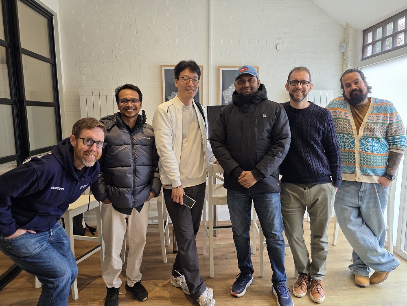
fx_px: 270
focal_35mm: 23
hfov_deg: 73.9
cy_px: 153
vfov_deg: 58.9
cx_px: 204
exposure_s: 1/101
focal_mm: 6.3
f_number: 1.7
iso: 80
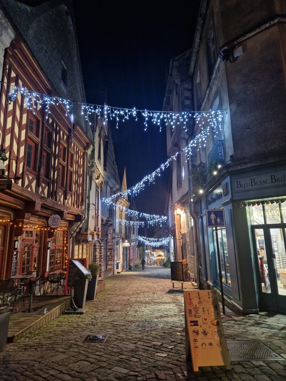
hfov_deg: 58.9
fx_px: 253
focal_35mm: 23
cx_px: 143
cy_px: 190
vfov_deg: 73.9
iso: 640
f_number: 1.8
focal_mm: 5.4
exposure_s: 1/25
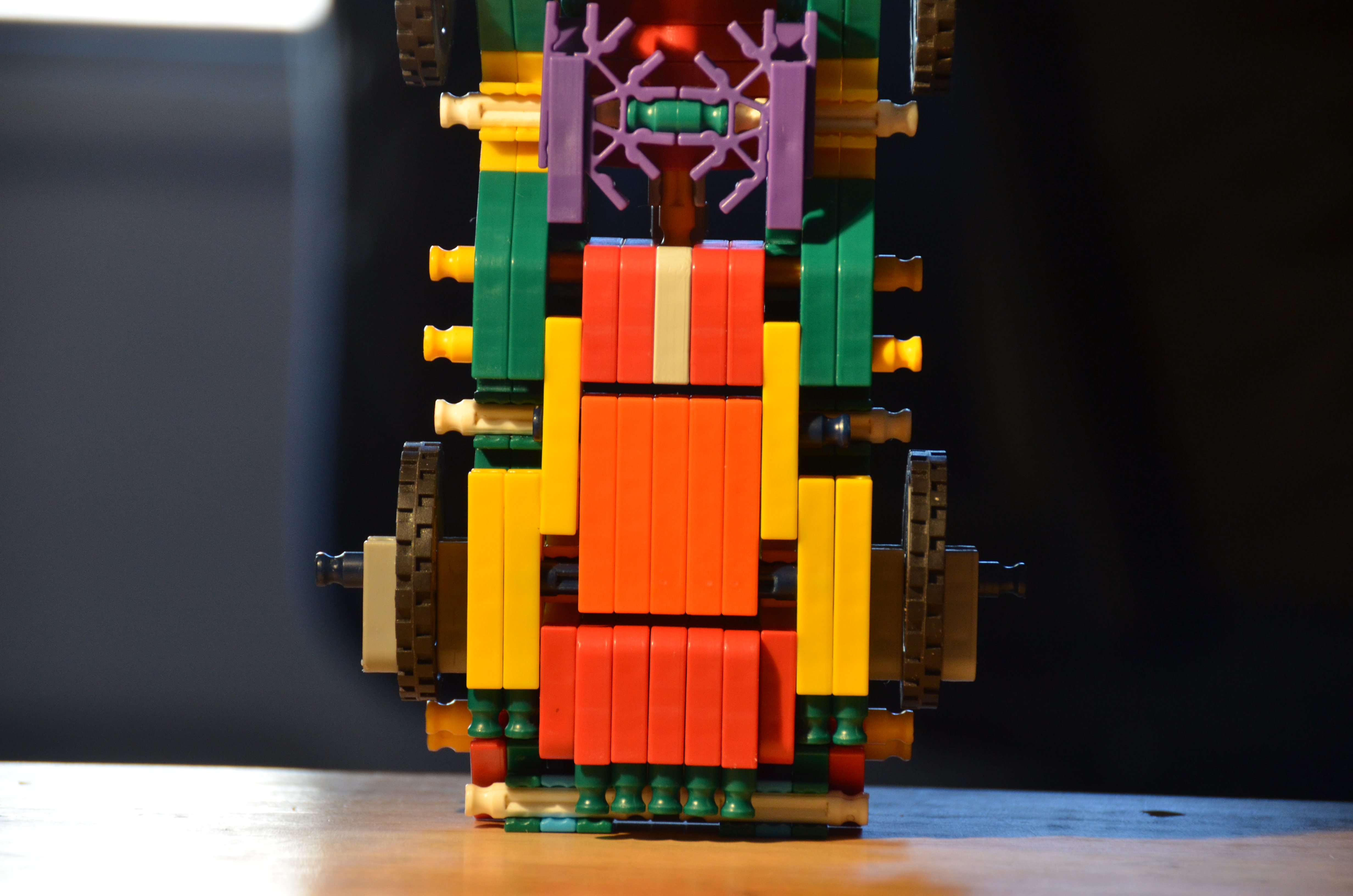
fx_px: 8439
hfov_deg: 9.2
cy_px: 448
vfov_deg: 6.1
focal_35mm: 225
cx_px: 676
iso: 800
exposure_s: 1/125
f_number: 5.6
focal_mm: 150
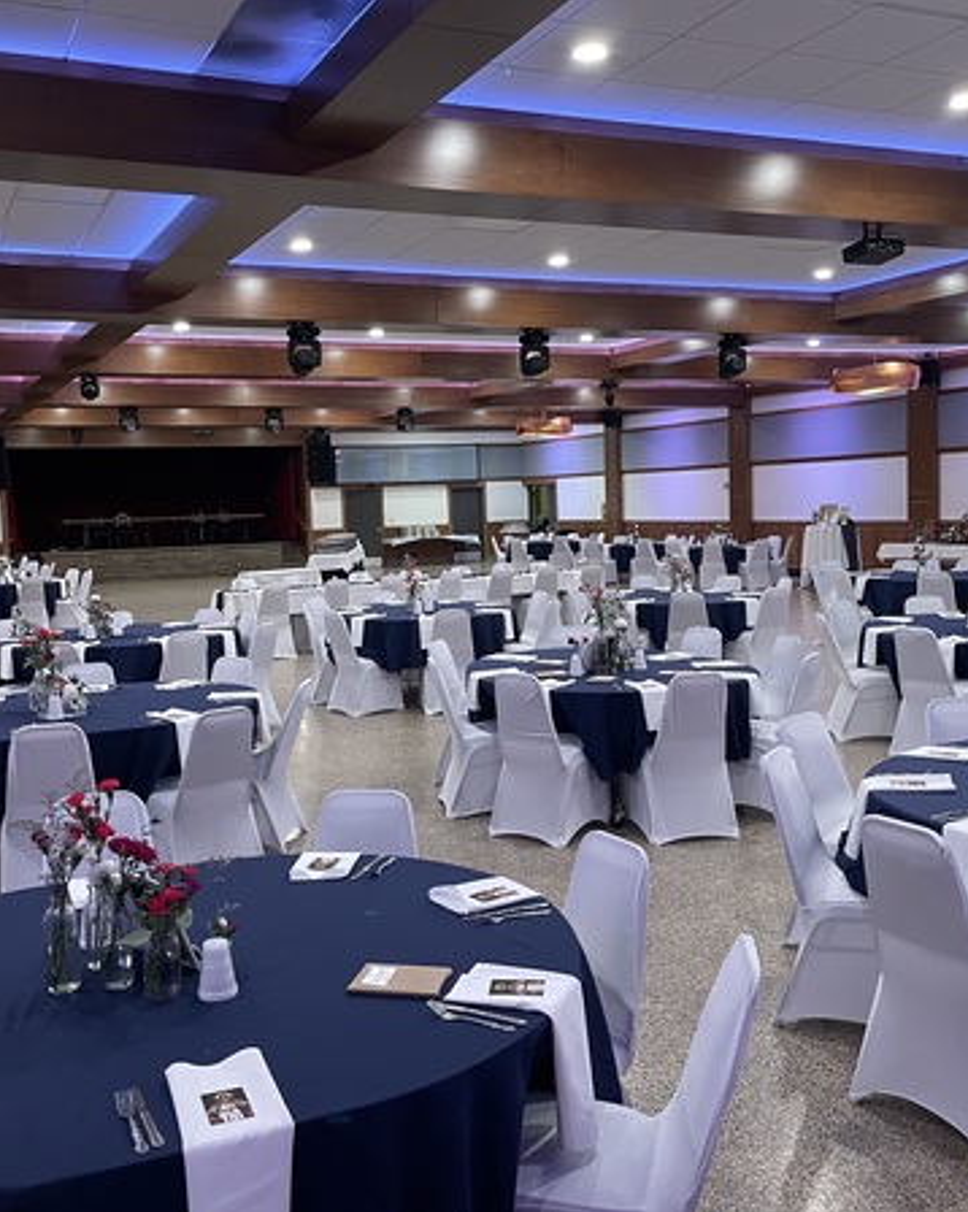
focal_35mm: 34
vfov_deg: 52.9
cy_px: 606
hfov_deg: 43.3
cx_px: 462
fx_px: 1218
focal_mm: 4.2
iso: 320
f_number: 1.6
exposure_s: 1/60
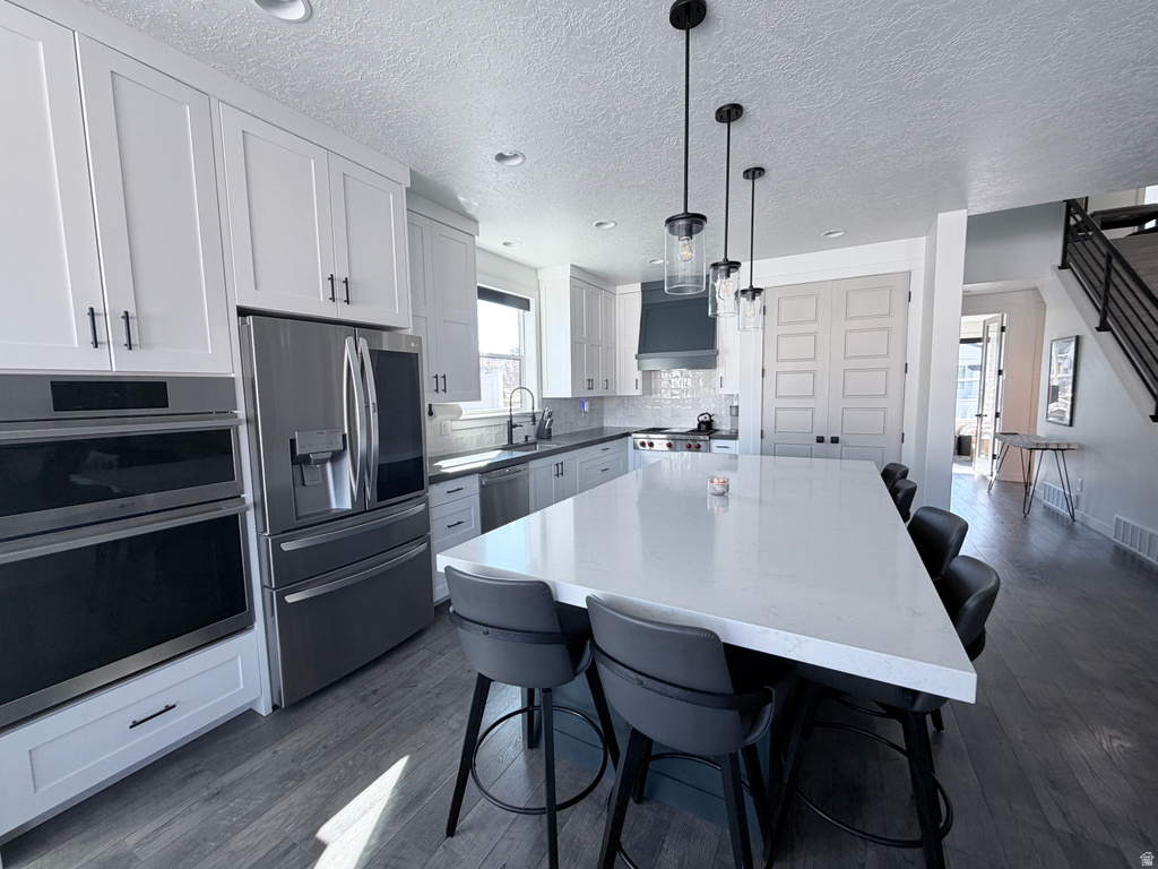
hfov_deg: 102.1
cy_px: 434
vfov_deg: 85.7
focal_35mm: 14
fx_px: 468
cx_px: 579
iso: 100
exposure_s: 1/121
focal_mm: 2.22
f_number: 2.2
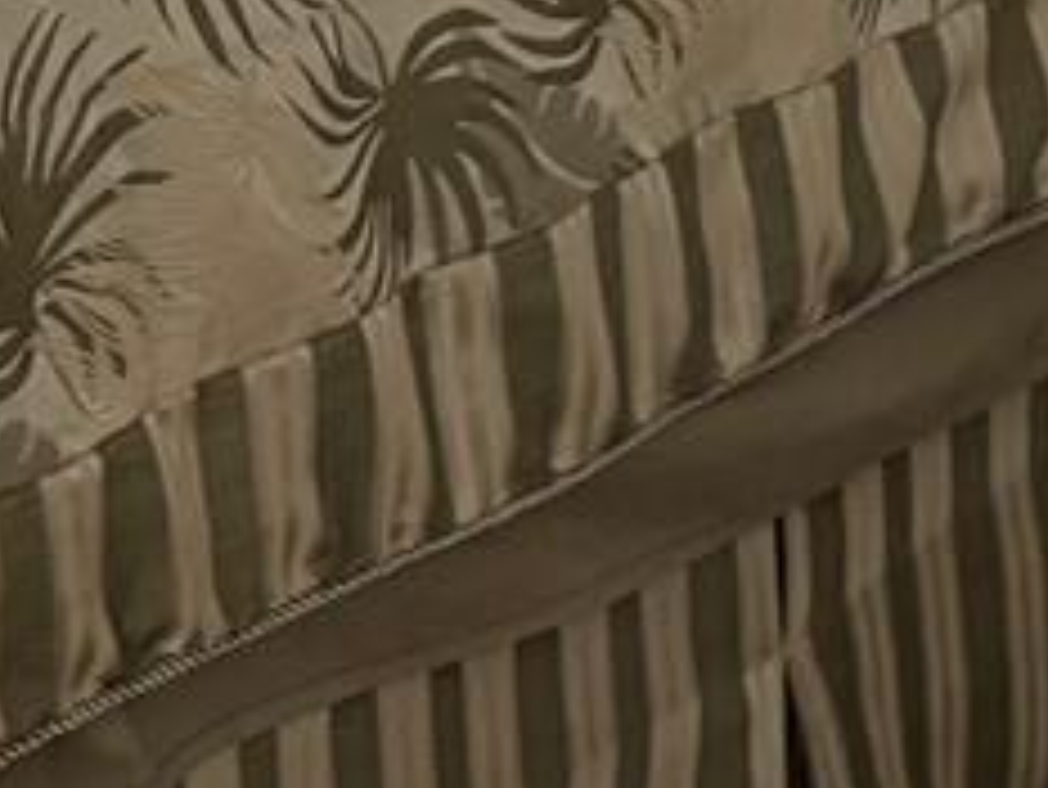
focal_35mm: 165
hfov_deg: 11.7
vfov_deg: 8.5
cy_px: -851
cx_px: -234
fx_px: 4998
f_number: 1.78
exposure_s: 1/60
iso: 400
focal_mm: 6.76
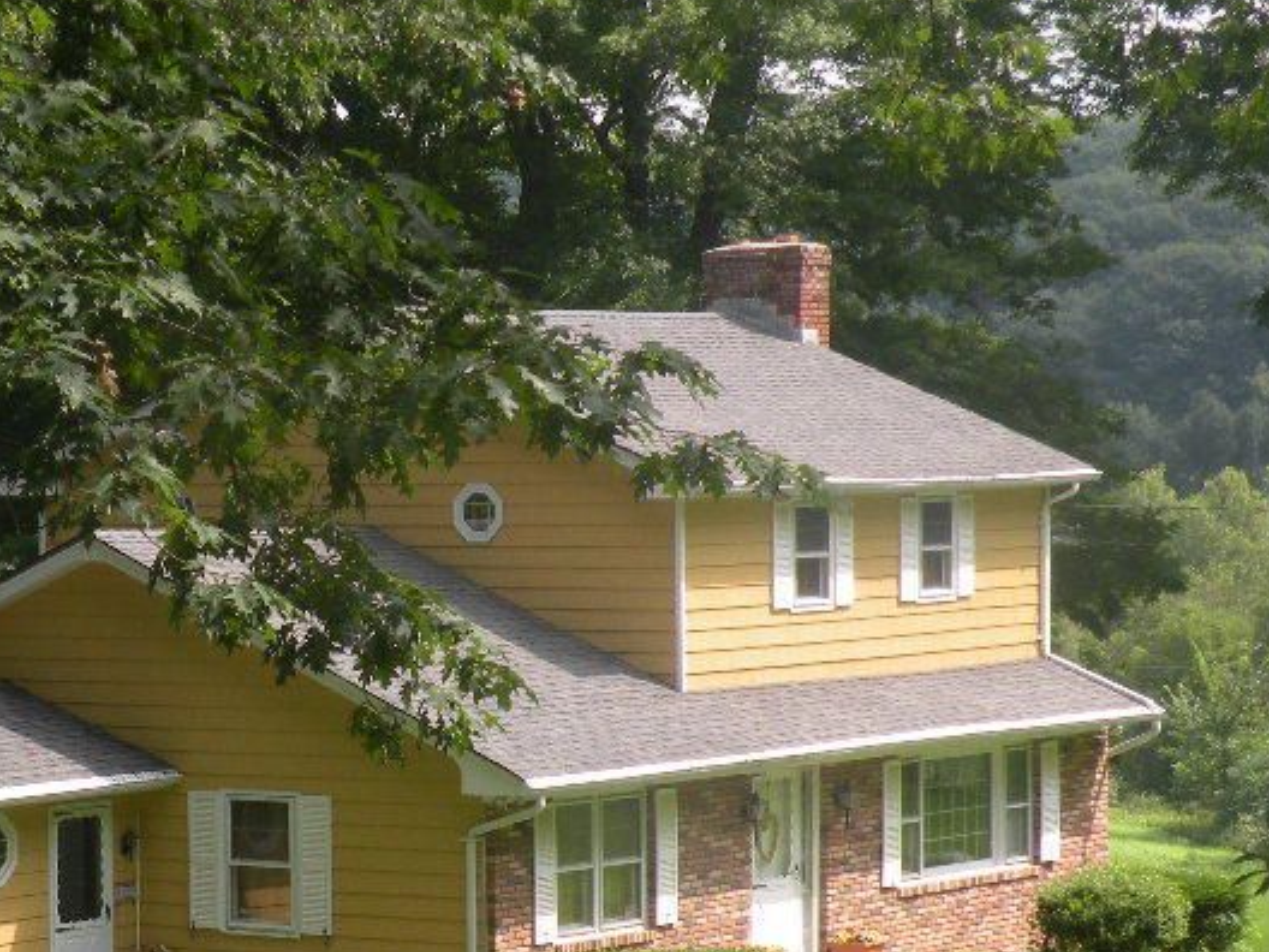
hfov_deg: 15.1
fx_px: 4766
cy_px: 733
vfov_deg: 11.4
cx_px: 284
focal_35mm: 130
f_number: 4.5
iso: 64
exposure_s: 1/169
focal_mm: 11.9
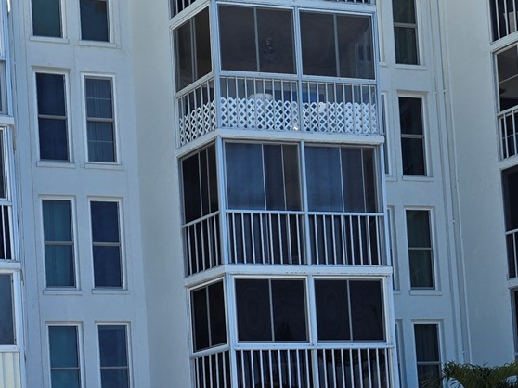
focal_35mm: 66
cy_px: 451
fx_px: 987
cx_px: 60
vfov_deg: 20.9
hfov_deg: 28.4
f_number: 1.8
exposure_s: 1/1307
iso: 25
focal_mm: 5.4
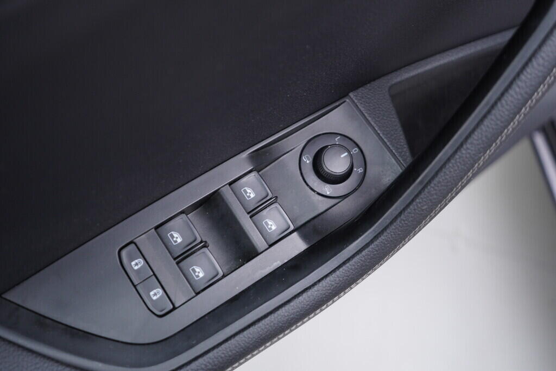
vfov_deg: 36.9
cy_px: 186
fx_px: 556
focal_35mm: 36
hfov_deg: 53.1
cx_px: 278
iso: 200
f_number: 2.8
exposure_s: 1/40
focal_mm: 24
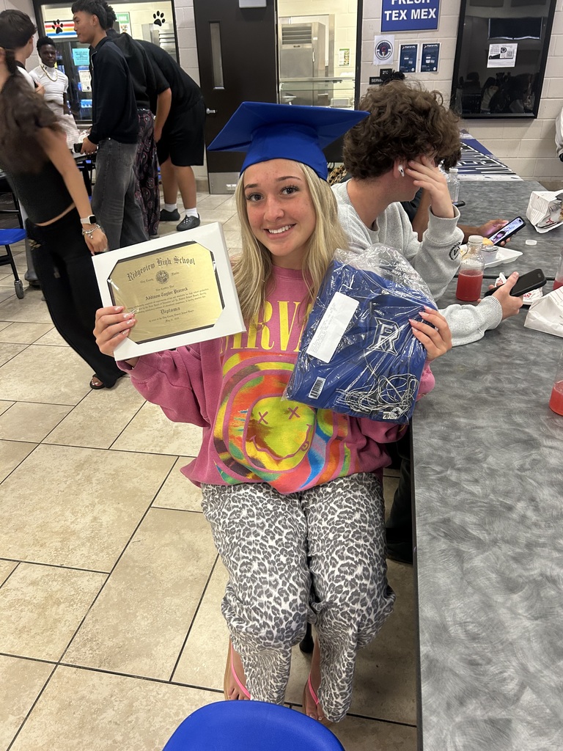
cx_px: 282
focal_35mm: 26
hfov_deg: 53.1
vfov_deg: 67.3
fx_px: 564
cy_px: 376
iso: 160
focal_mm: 5.7
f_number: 1.5
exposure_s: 1/60
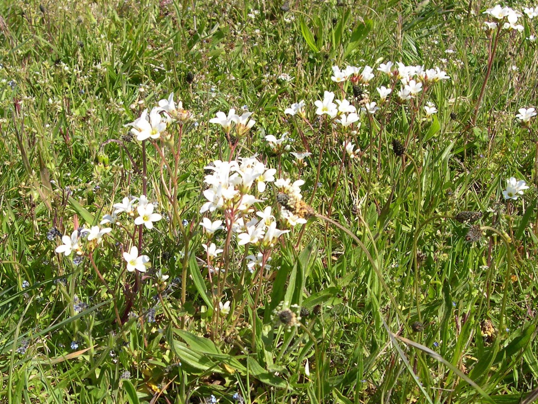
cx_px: 269
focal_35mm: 38
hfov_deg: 49.0
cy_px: 202
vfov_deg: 37.7
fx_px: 591
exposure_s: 1/143
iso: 100
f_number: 7.6
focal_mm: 8
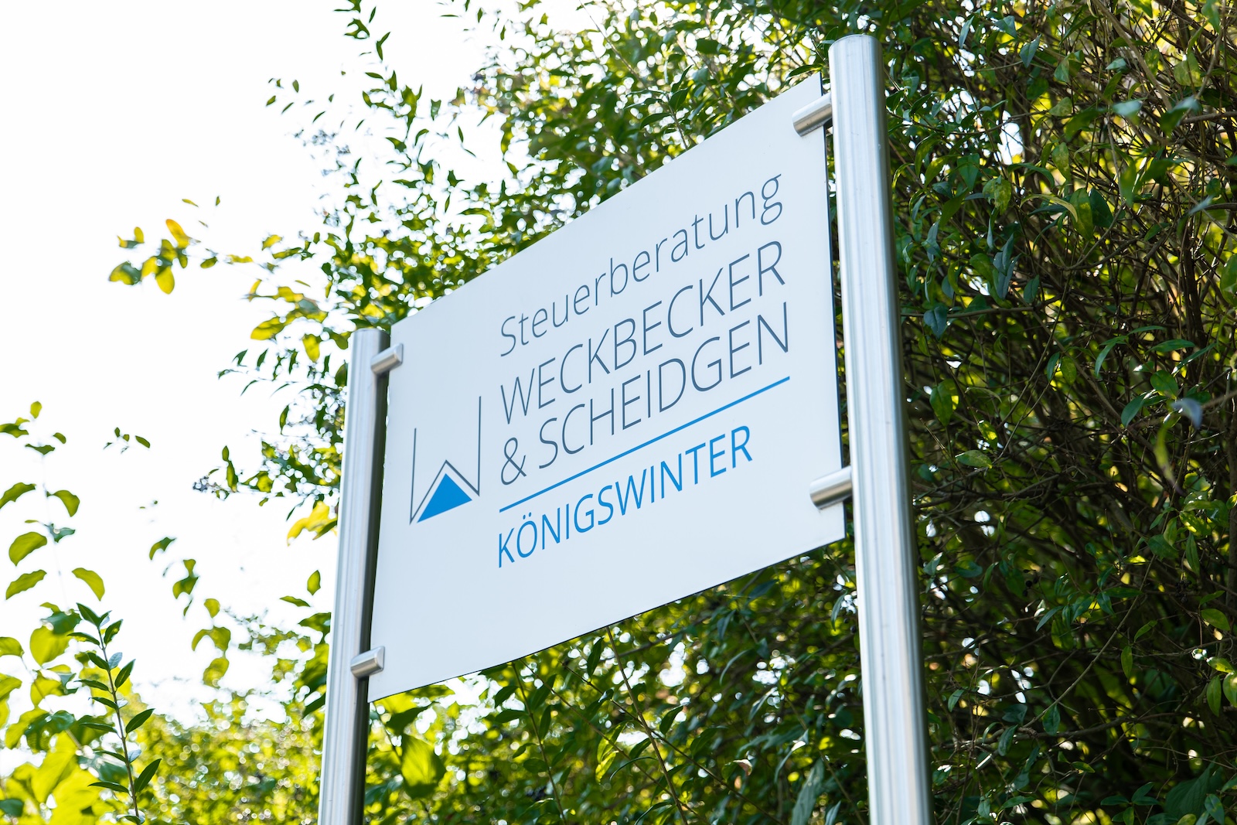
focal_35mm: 50
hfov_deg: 39.6
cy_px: 412
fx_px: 1718
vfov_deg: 27.0
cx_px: 618
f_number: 4
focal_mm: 50
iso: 100
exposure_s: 1/200
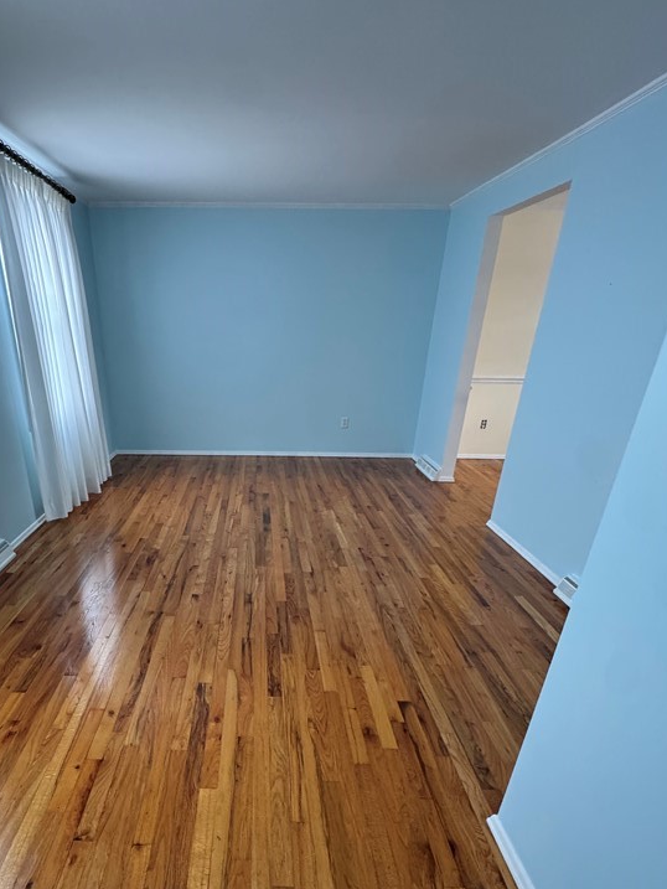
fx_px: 514
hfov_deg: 64.9
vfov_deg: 79.1
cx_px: 245
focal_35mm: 20
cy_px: 593
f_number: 2.2
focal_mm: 2.22
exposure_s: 1/97
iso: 320
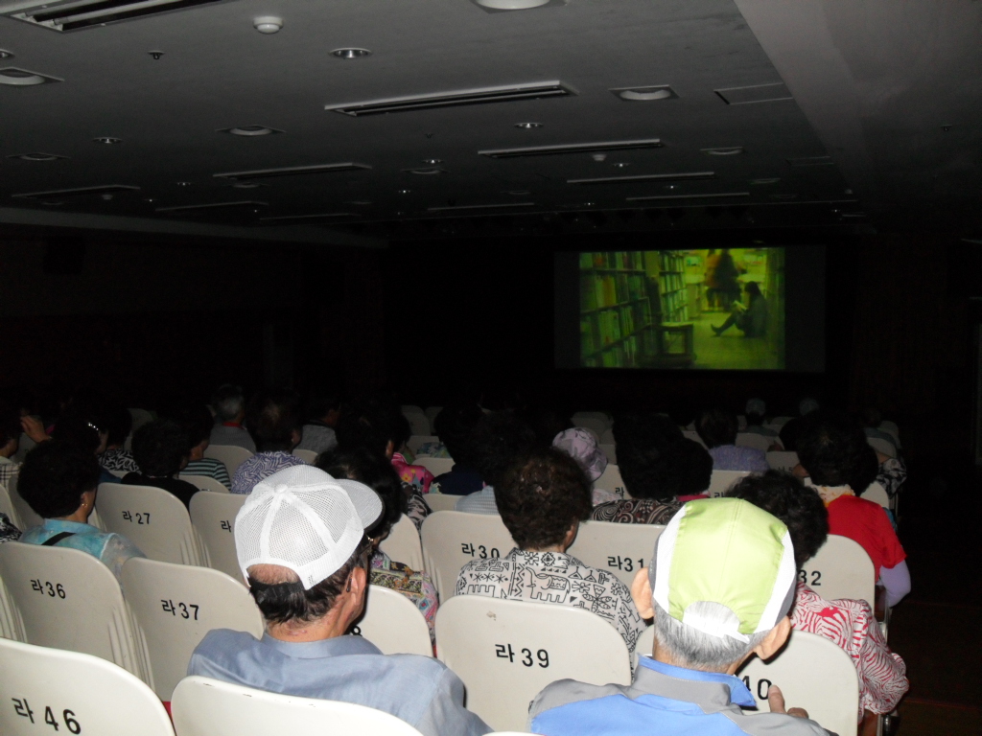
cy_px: 368
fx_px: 993
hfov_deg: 52.6
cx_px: 491
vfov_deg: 40.7
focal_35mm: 35
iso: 200
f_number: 2.8
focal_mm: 6.2
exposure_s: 1/45
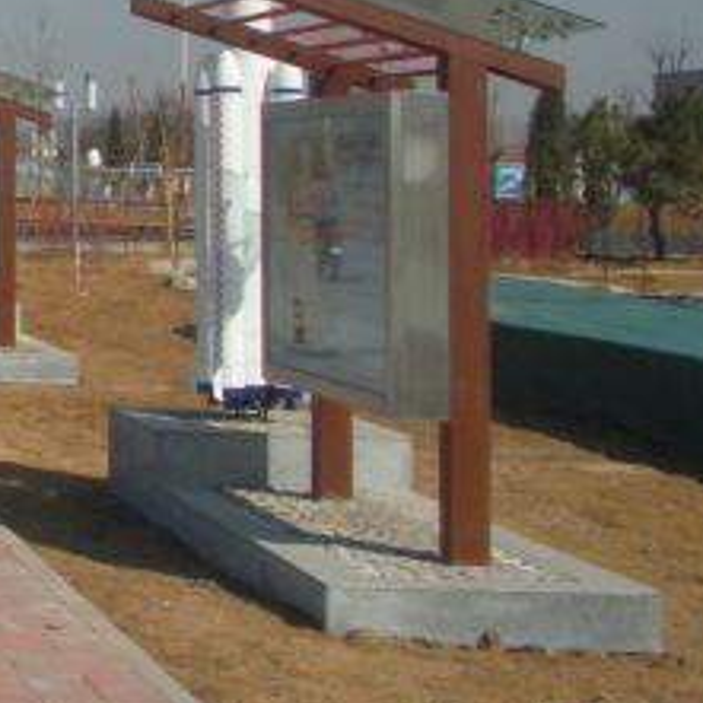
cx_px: -519
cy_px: 0
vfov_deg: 14.9
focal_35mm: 115
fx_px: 2642
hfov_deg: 13.7
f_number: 5.6
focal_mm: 6.3
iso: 200
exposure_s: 1/1475
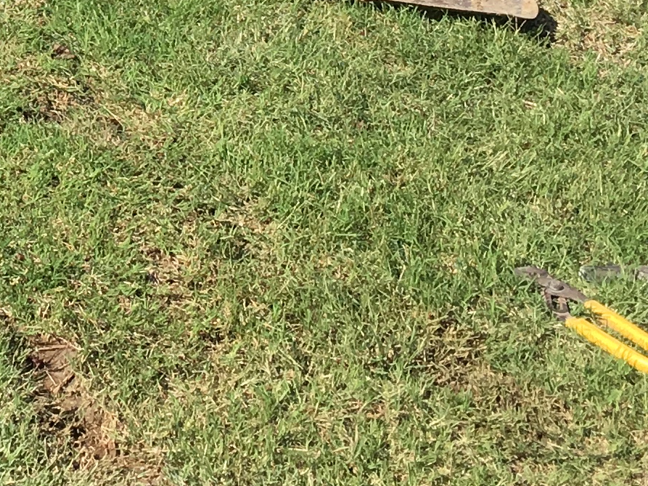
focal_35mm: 131
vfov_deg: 10.8
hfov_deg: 14.2
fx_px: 2451
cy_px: -292
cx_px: -295
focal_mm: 4.15
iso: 25
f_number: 2.2
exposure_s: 1/1425
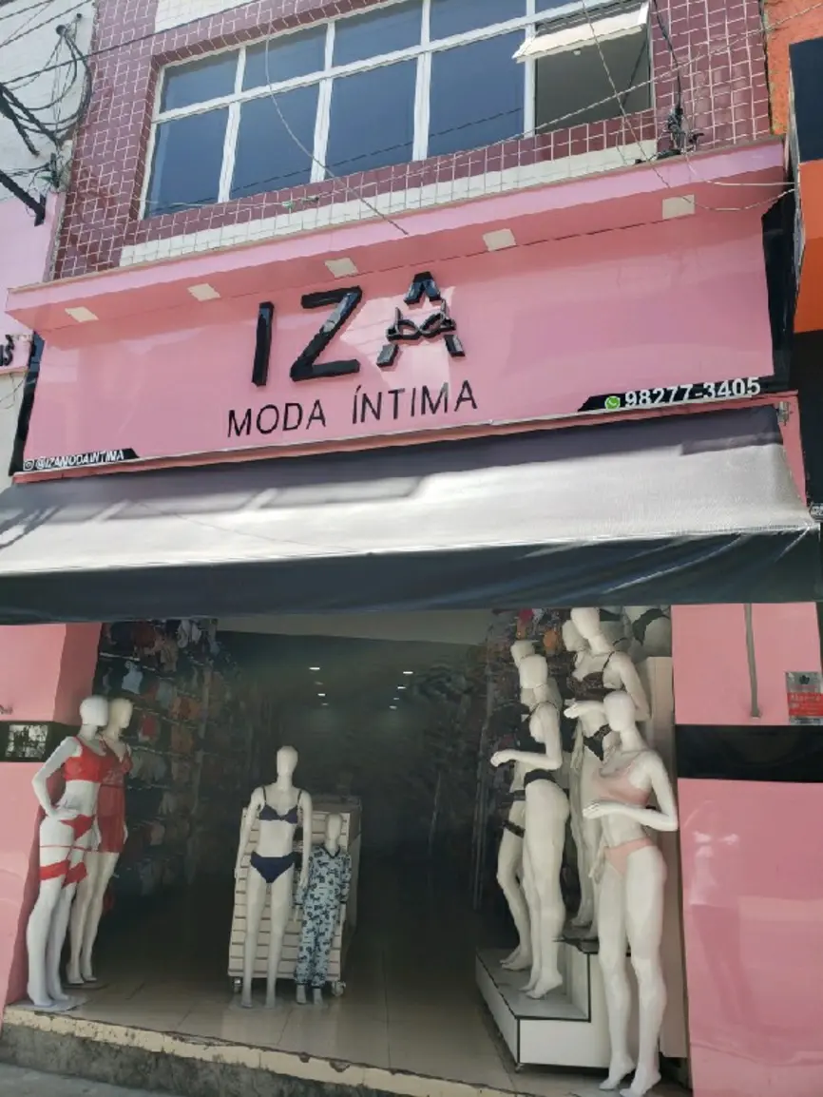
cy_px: 548
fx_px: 824
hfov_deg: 53.1
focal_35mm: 26
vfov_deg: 67.3
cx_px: 412
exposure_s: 1/526
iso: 50
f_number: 2.4
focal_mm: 4.3
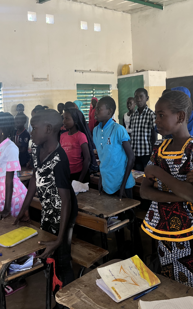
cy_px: 116
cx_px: 117
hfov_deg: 35.2
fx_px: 303
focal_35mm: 36
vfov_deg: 53.4
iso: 125
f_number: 1.6
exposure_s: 1/102
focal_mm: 5.1
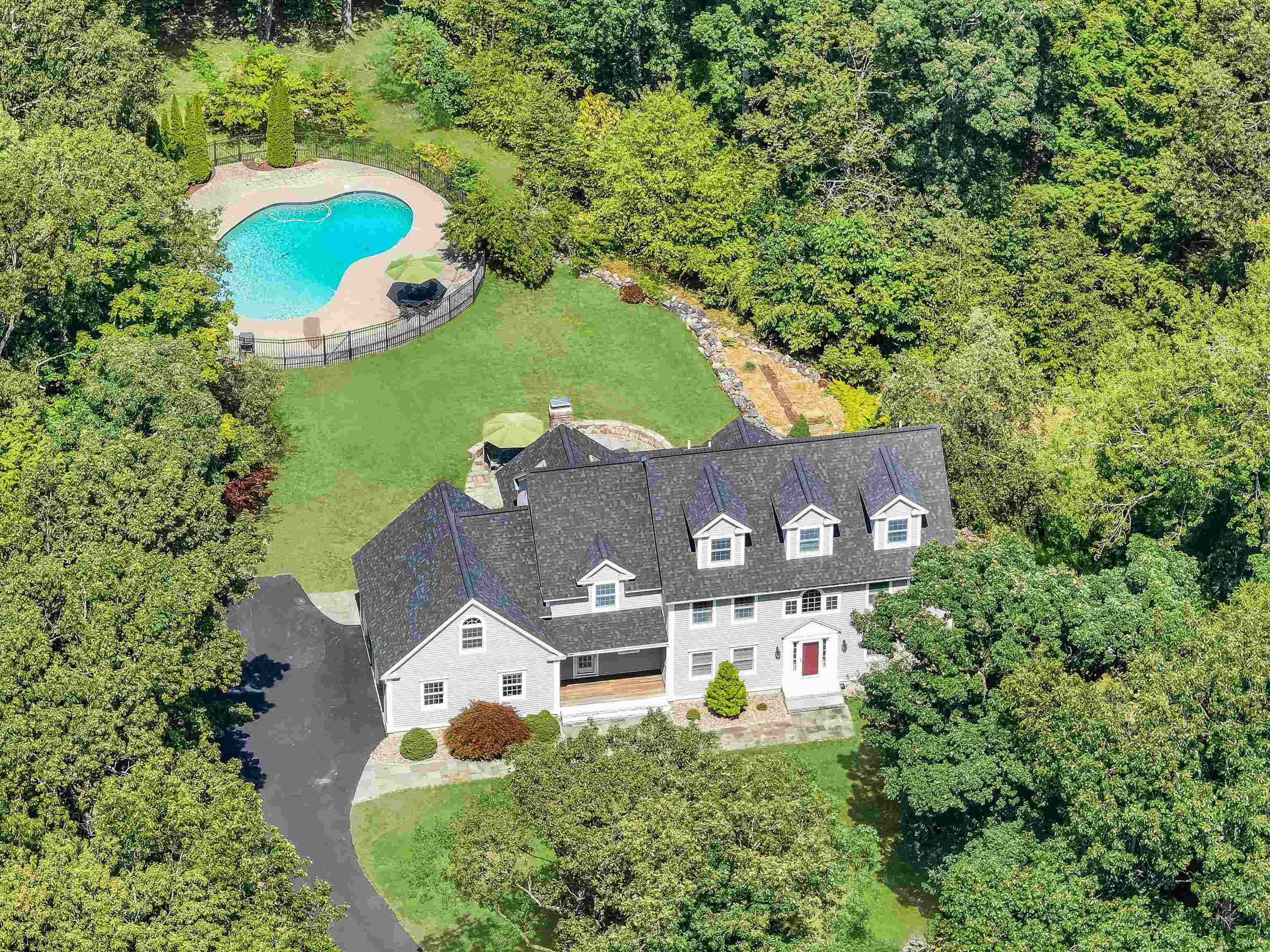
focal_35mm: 166
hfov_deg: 11.9
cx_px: 635
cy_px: 476
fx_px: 6090
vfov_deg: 8.9
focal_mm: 30.71
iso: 100
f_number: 3.4
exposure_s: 1/320
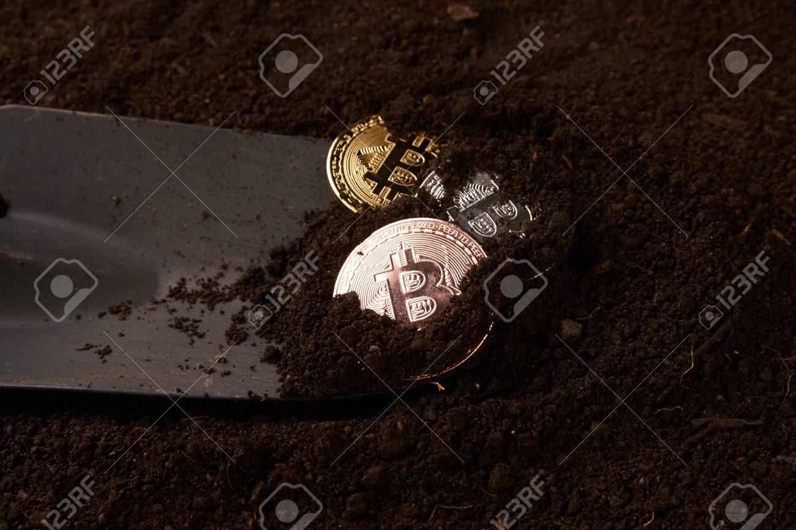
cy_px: 265
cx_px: 398
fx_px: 1160
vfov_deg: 25.7
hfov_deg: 37.9
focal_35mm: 52
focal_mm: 35
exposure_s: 1/100
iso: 100
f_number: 7.1
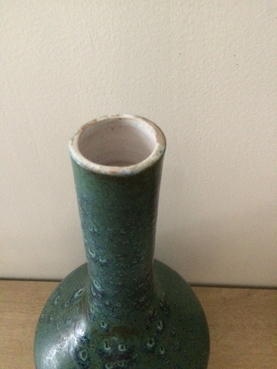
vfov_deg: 61.7
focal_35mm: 29
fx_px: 309
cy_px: 184
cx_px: 138
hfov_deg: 48.2
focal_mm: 4.15
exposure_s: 1/17
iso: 640
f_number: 2.2
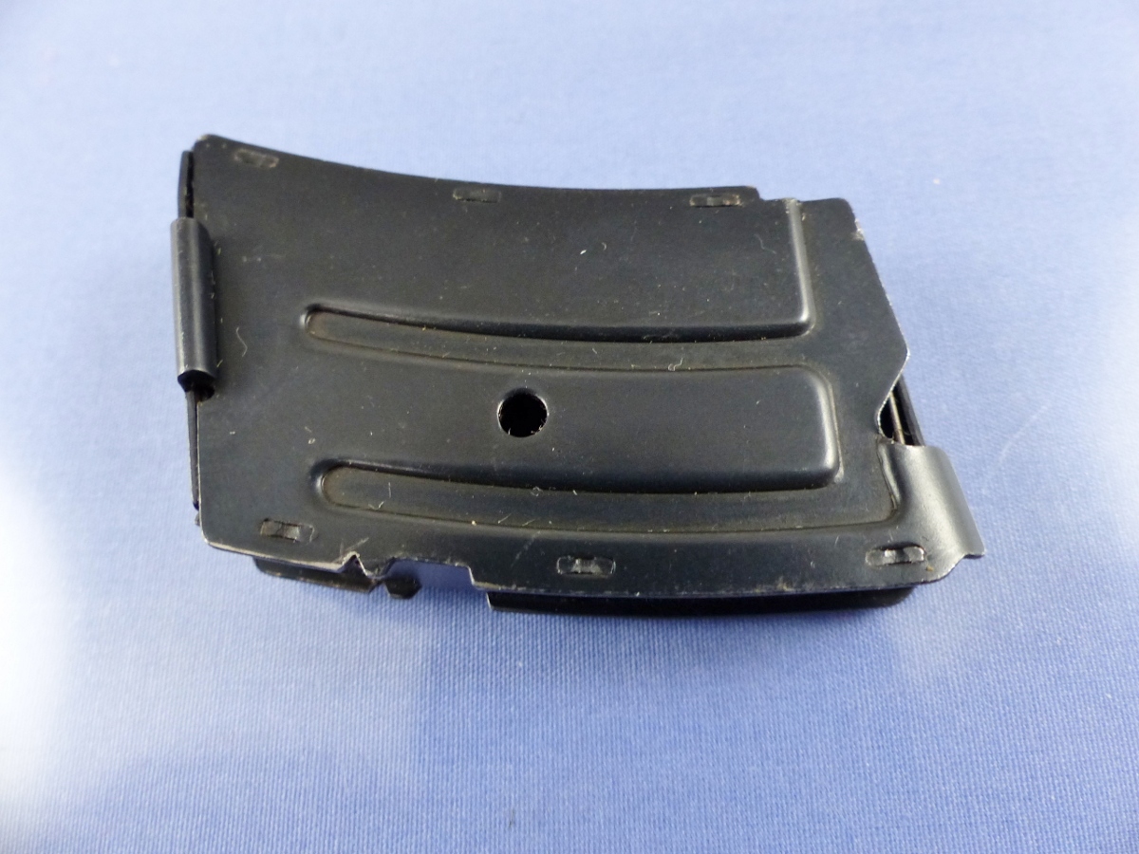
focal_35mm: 25
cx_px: 570
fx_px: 823
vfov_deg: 54.9
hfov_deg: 69.4
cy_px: 427
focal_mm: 4.5
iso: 320
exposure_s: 1/60
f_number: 2.8
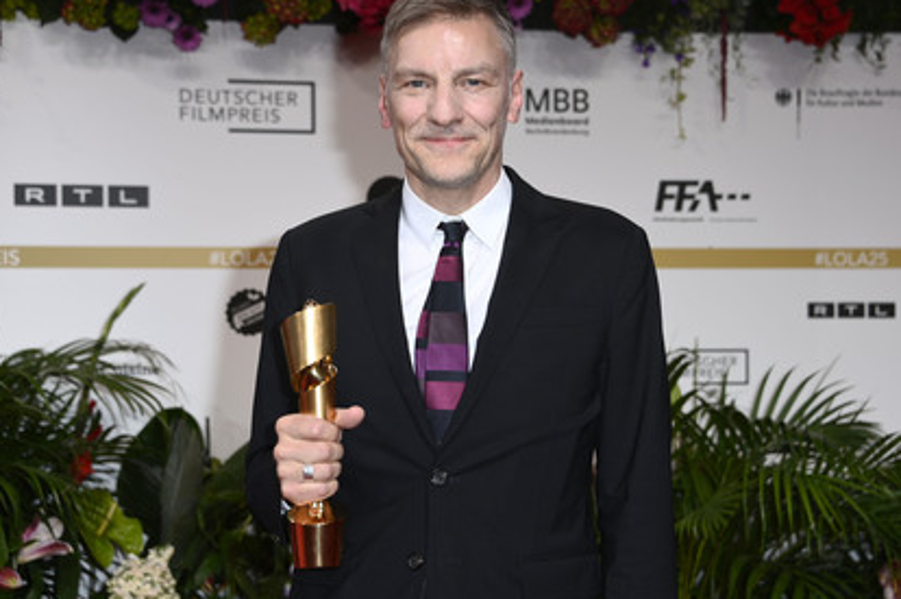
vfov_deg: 16.0
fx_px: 2125
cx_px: 465
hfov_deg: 23.9
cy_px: 283
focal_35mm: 85
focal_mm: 78
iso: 500
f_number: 5.6
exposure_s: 1/200
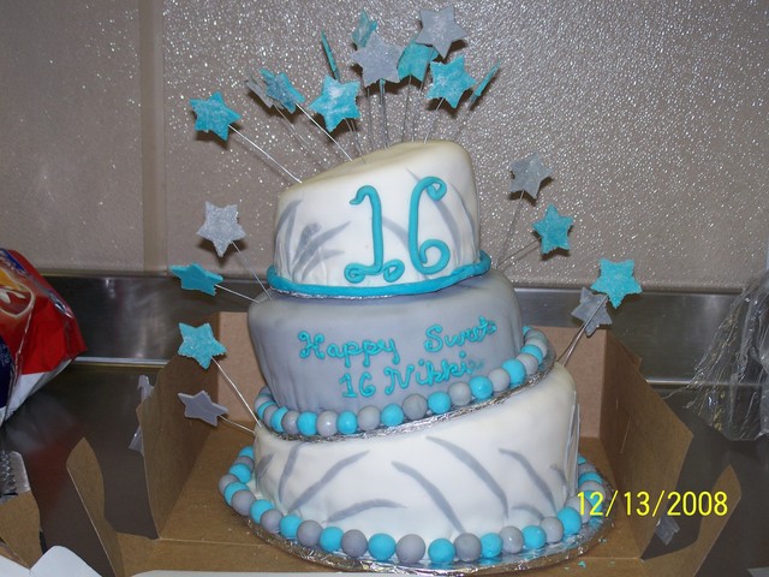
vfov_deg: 24.8
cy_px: 288
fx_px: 1311
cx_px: 384
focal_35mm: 59
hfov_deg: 32.7
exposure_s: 1/100
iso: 125
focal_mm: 12.6
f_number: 3.2
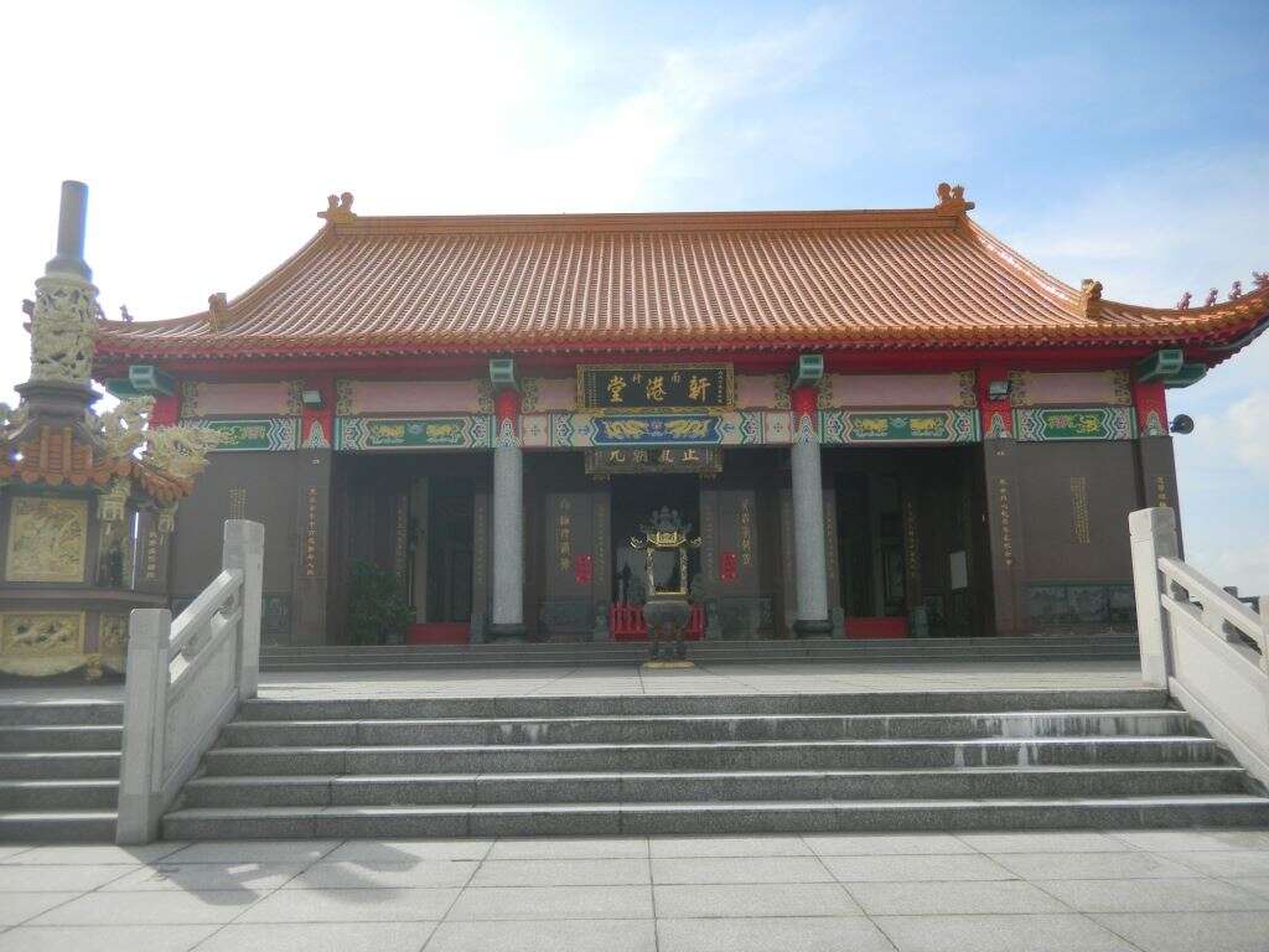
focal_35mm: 28
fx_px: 1026
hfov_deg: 63.4
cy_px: 476
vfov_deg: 49.7
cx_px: 634
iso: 80
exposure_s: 1/573
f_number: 3.9
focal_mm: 5
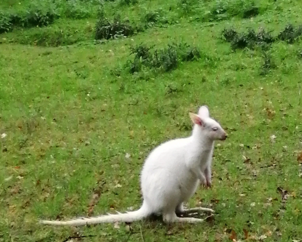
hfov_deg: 14.3
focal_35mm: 135
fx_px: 1207
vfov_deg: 11.4
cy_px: 170
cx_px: 151
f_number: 1.8
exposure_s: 3
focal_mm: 3.6
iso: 100
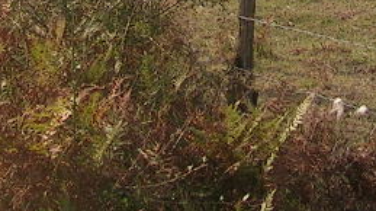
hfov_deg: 14.3
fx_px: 1504
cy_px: -346
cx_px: 183
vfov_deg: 7.4
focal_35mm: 151
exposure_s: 1/257
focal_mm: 5.4
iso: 50
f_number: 4.8
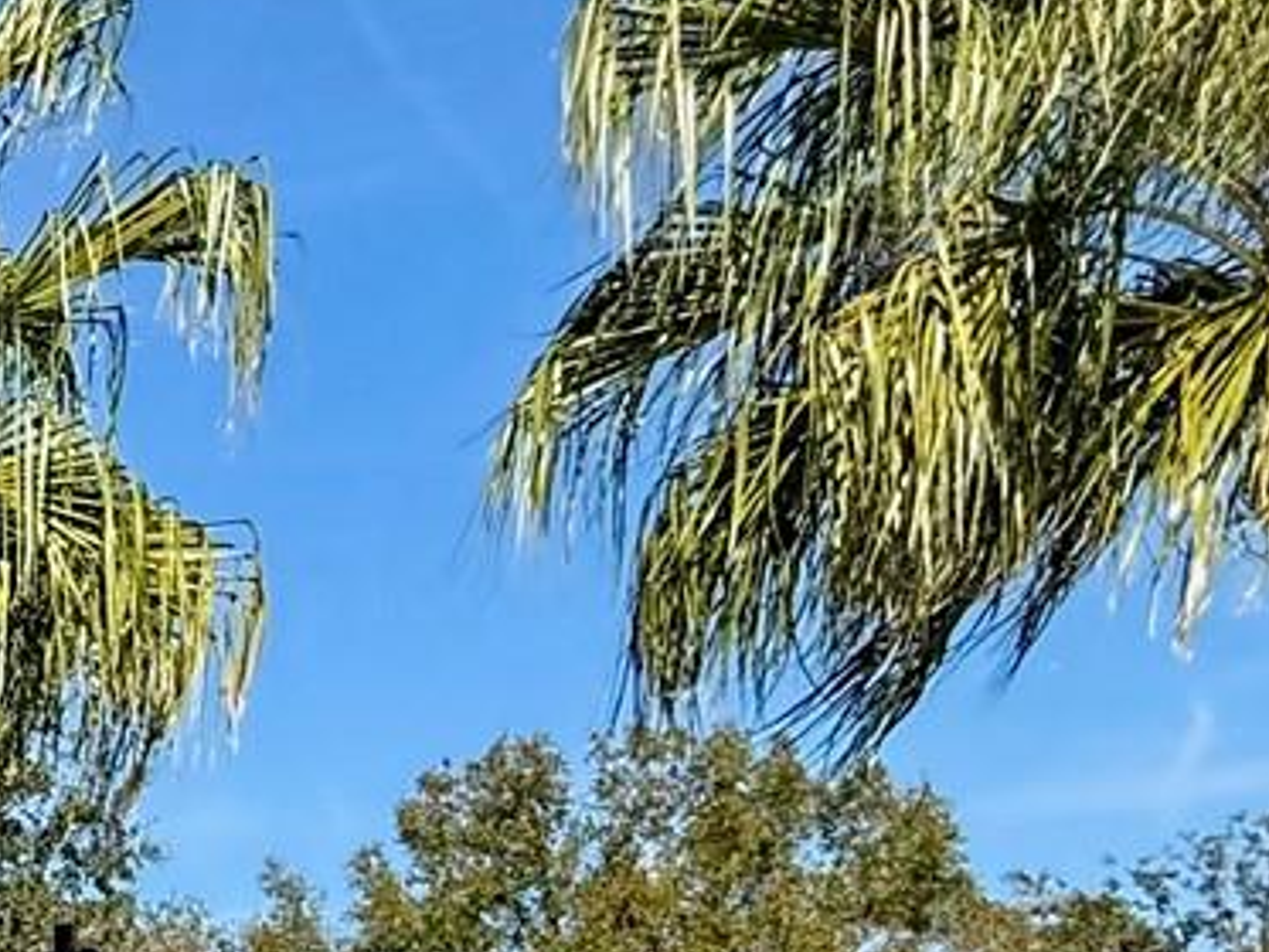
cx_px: -772
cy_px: 1190
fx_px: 2200
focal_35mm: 60
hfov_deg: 23.5
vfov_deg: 22.2
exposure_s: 1/1961
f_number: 2.2
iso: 64
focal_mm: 2.22
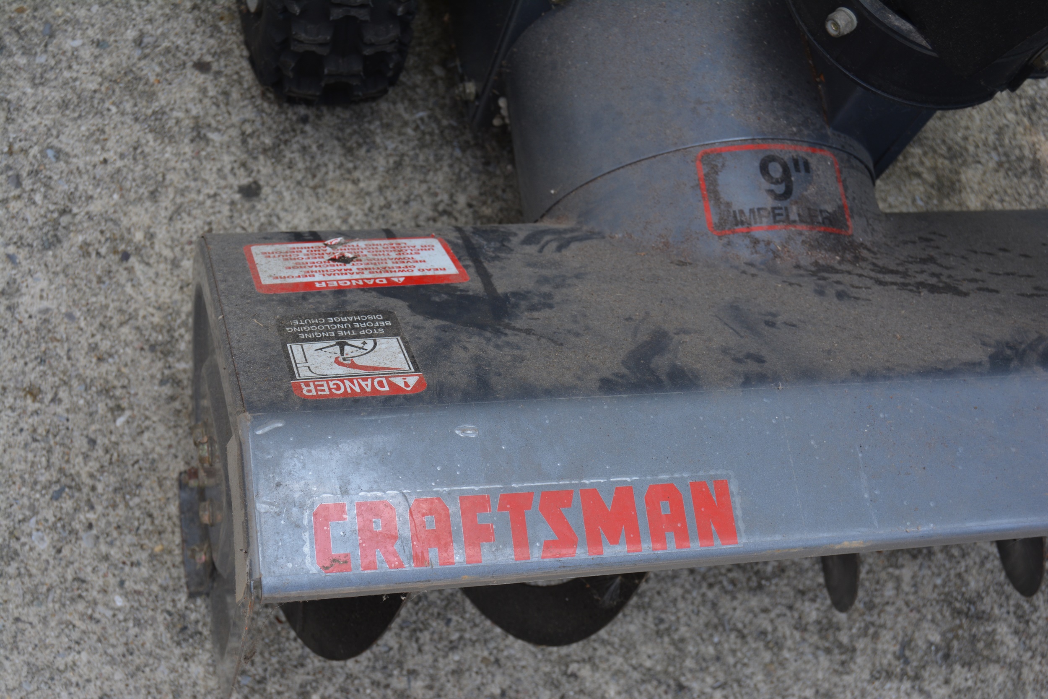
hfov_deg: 35.1
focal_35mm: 57
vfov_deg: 23.8
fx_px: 1659
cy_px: 350
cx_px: 524
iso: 200
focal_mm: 38
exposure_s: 1/200
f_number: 7.1
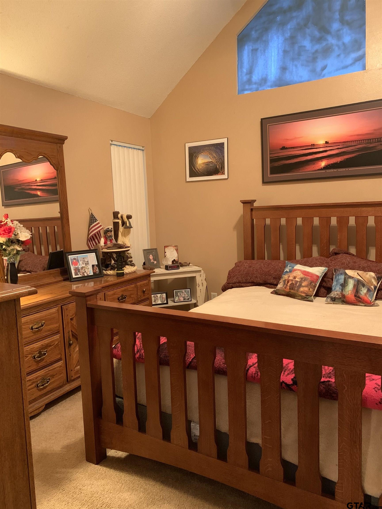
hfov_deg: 53.1
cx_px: 191
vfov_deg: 67.3
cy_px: 254
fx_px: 383
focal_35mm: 26
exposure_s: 1/20
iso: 640
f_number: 1.8
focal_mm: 4.25
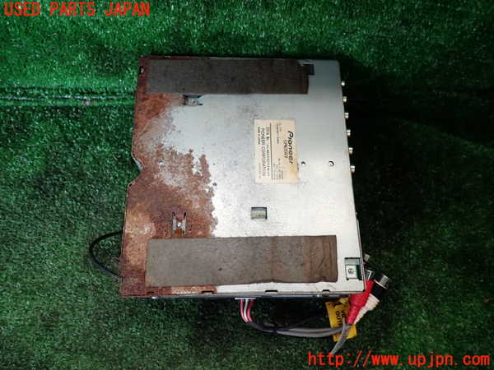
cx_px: 247
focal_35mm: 25
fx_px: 357
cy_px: 185
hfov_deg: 69.4
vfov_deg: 54.9
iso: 100
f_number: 2
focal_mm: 4.5
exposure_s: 1/125
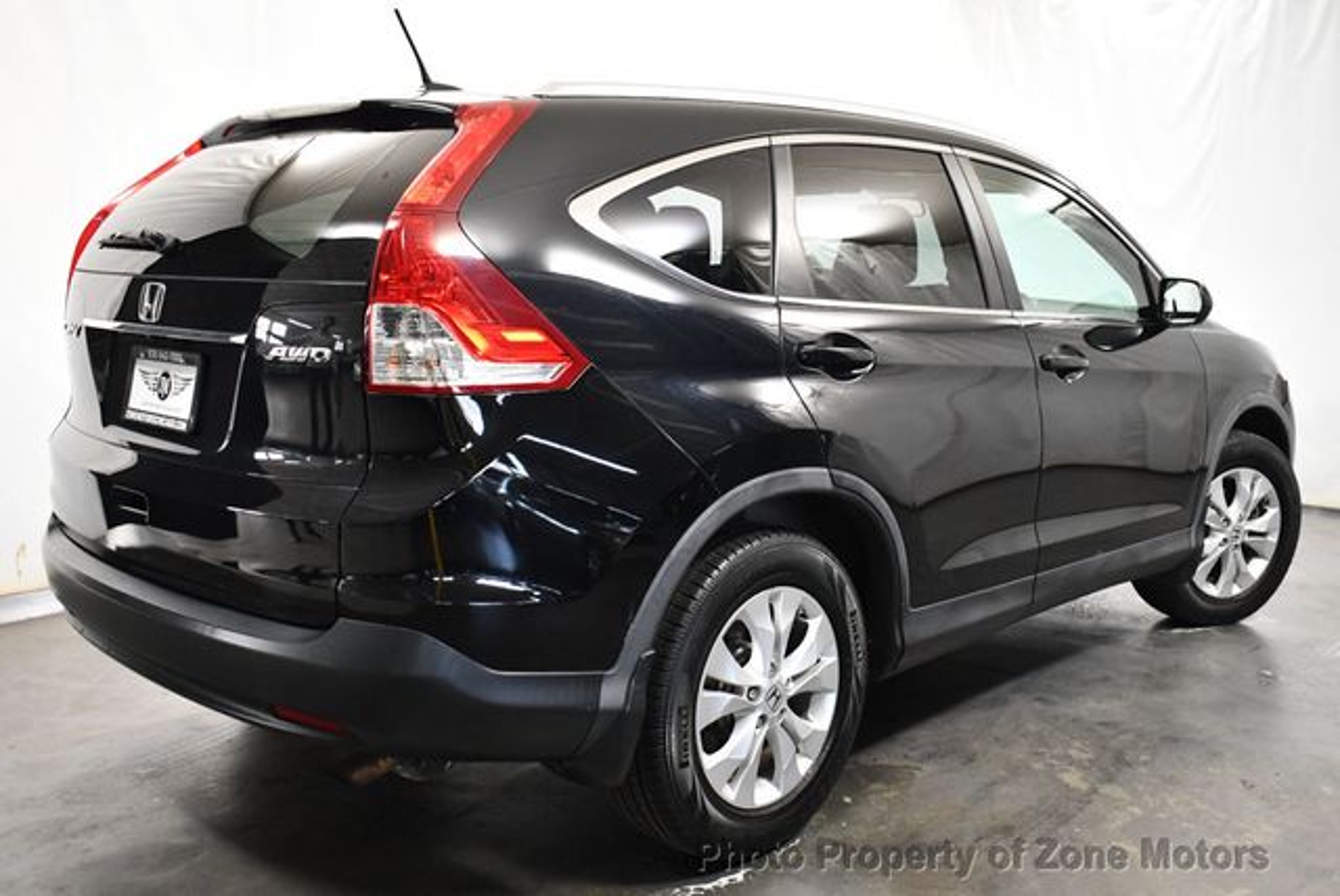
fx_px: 1341
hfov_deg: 53.1
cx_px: 670
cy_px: 448
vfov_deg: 36.9
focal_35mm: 36
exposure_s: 1/125
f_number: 3.5
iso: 1800
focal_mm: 18
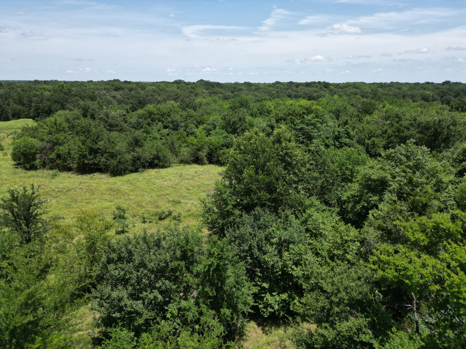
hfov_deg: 71.6
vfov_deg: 56.8
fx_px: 323
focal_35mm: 24
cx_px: 233
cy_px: 174
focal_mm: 6.72
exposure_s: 1/2000
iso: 100
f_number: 1.7
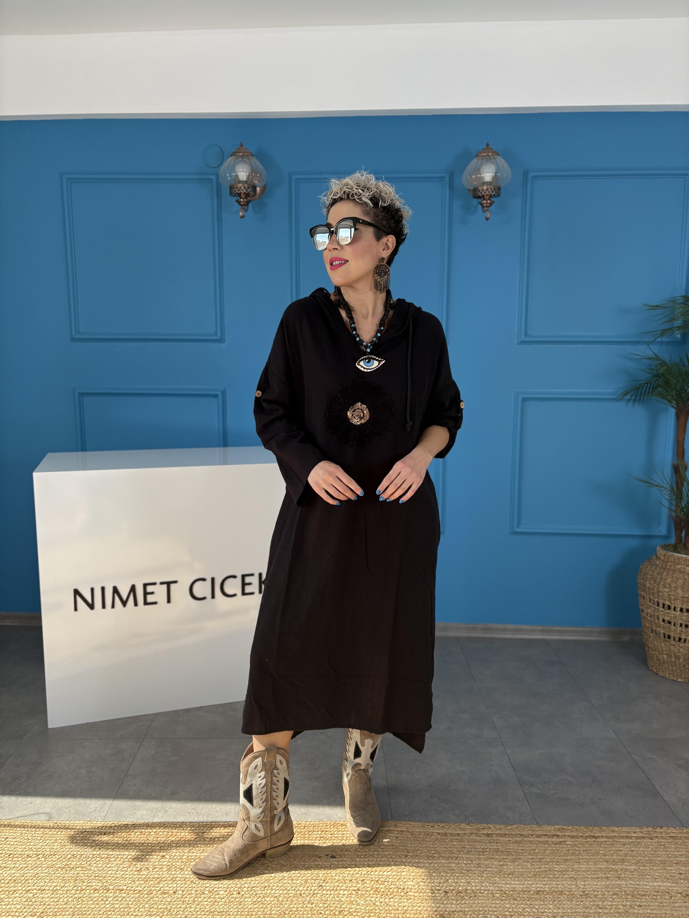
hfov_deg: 53.1
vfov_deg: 67.3
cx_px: 344
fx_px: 690
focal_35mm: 26
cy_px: 459
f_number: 1.6
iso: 125
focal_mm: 5.96
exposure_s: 1/96
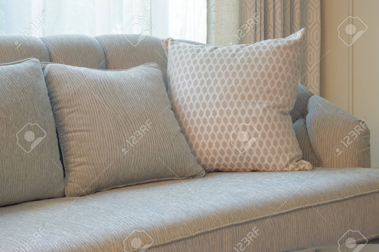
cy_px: 126
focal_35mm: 75
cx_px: 190
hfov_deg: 27.0
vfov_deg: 18.2
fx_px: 789
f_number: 11
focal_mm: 50
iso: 100
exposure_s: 2.5
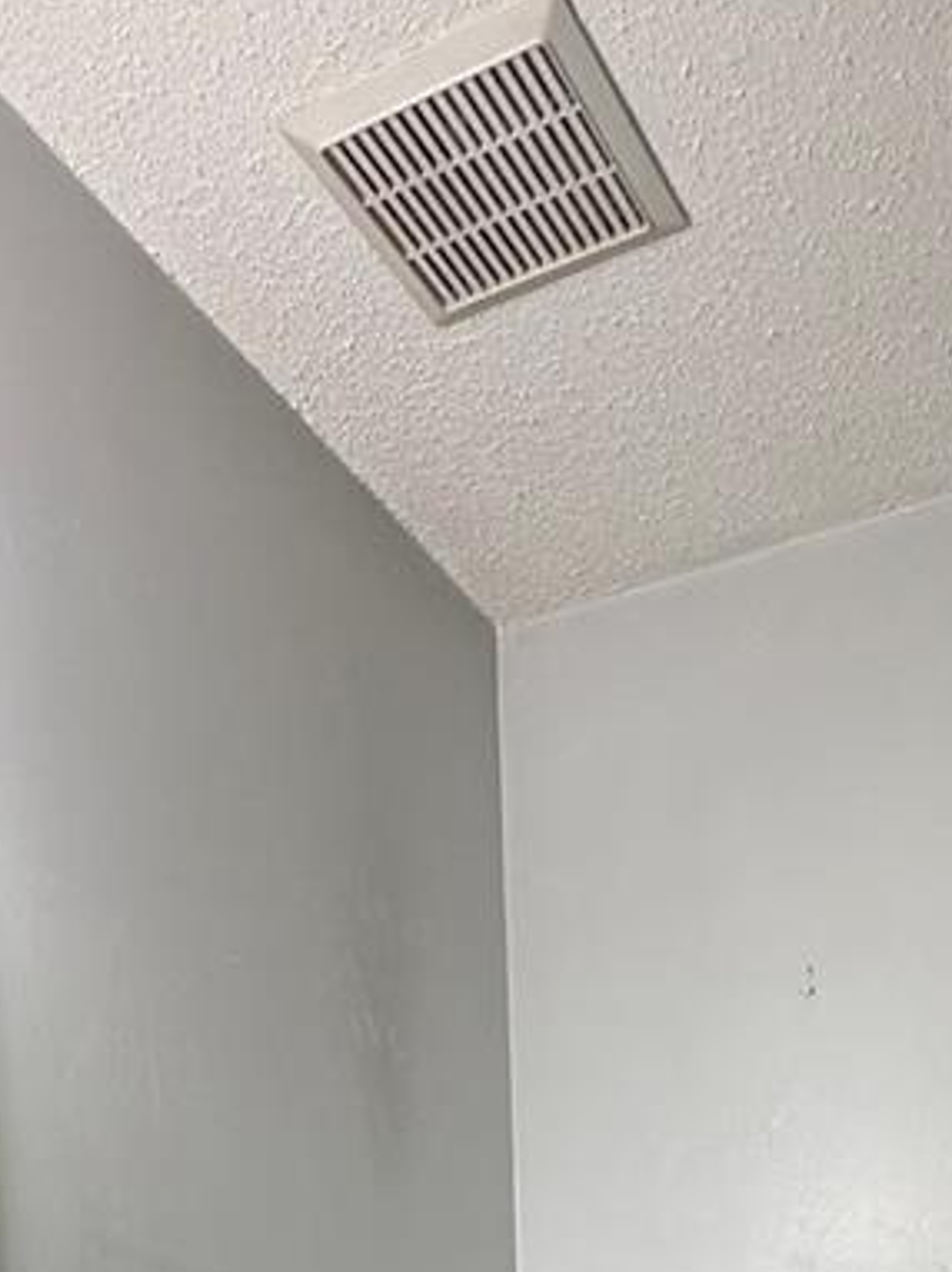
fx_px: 1615
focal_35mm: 44
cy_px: 1745
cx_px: 672
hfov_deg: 32.4
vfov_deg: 30.9
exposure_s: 1/60
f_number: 2.2
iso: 200
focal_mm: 2.22
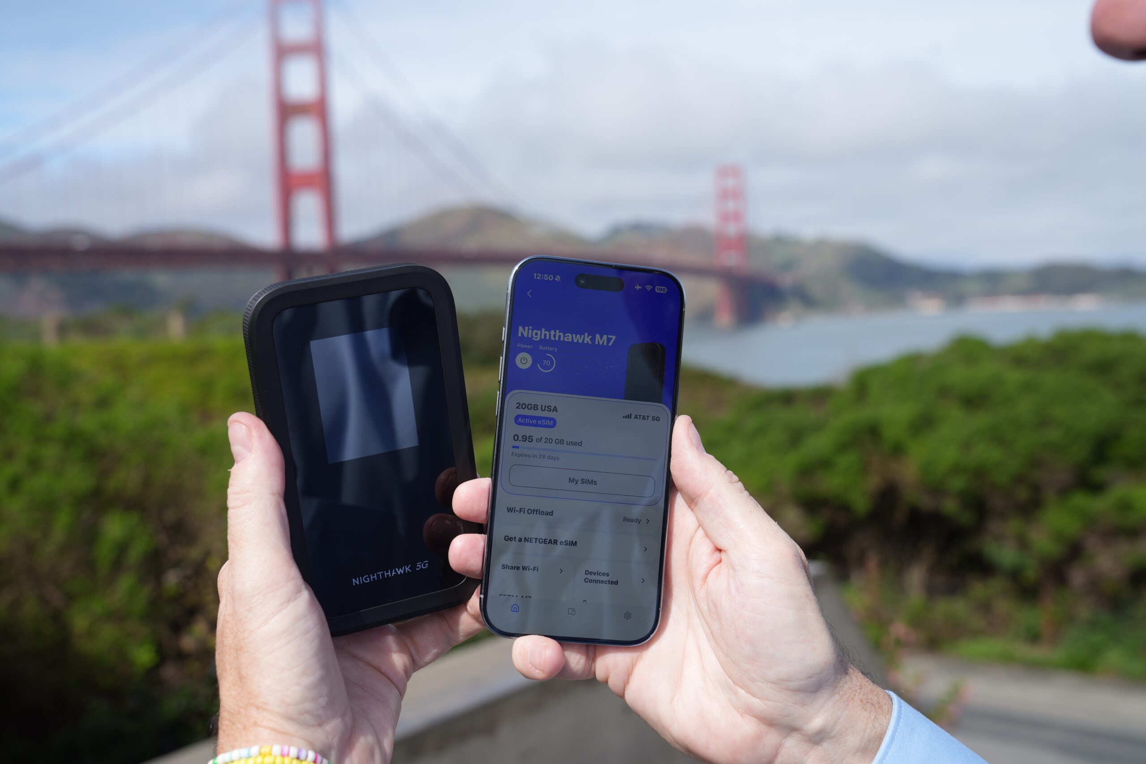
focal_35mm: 46
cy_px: 382
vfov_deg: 29.2
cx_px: 573
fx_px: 1464
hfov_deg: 42.7
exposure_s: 1/400
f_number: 6.3
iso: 100
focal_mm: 46
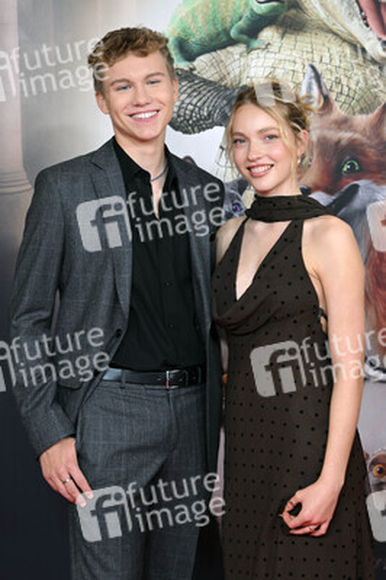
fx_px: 1112
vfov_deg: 29.3
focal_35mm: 69
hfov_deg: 19.7
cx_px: 193
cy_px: 290
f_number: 6.3
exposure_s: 1/160
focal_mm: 69
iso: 800
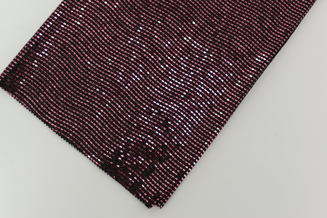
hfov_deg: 39.6
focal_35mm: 50
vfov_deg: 27.0
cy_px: 109
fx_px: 454
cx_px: 164
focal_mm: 50
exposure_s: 1/160
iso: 100
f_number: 4
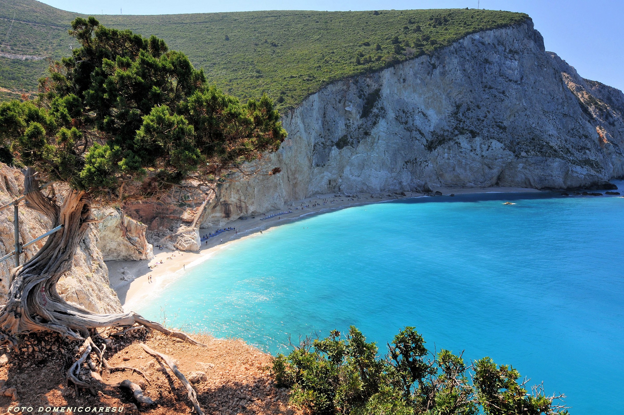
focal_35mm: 21
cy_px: 208
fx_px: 364
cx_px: 312
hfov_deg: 81.3
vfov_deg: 59.4
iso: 200
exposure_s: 1/320
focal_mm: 14
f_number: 9
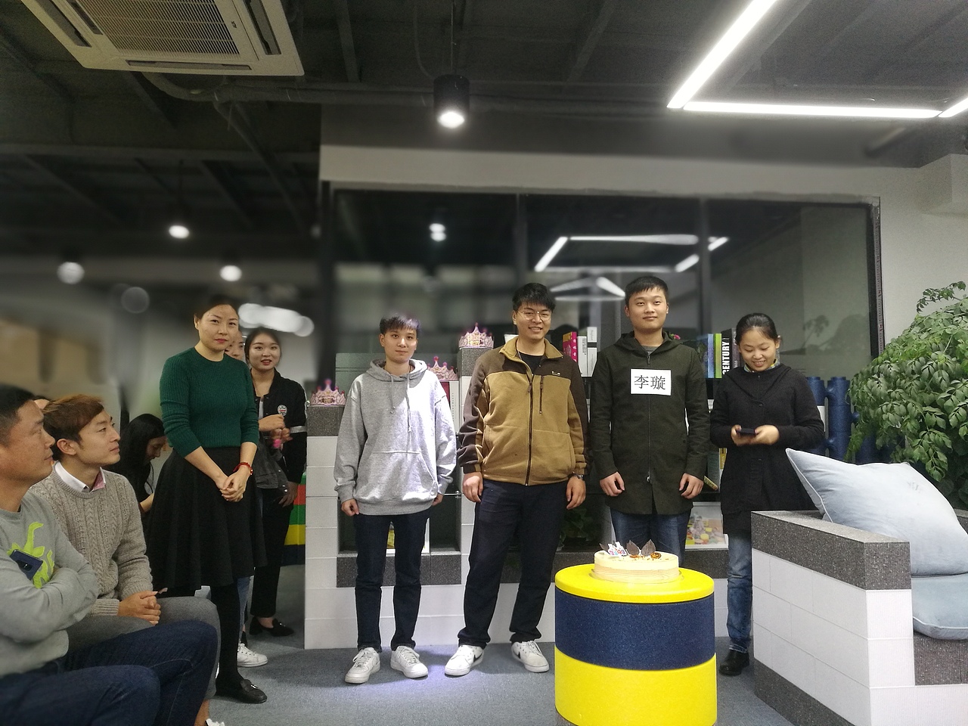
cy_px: 363
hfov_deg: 65.3
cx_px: 484
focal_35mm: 27
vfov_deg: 51.4
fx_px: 755
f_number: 4
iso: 250
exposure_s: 1/33.3
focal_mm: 4.5
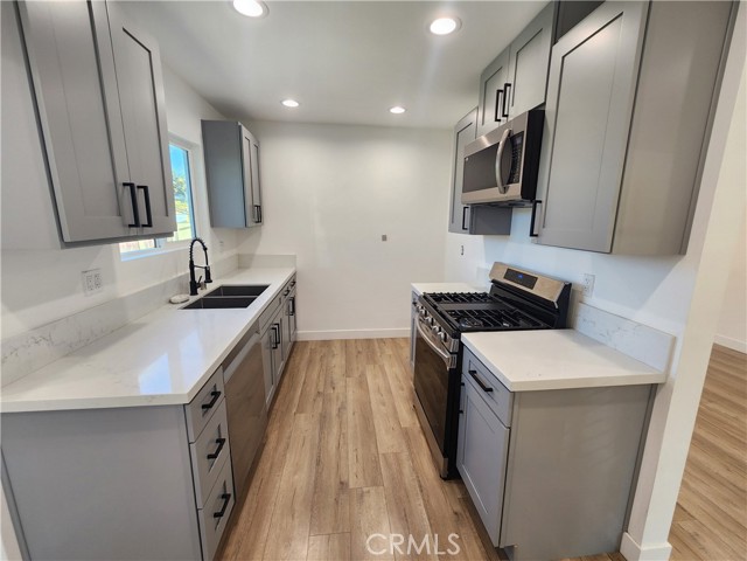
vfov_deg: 89.9
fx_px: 281
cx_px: 374
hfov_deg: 106.2
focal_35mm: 13
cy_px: 280
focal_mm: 2.2
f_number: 2.2
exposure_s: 1/60
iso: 64
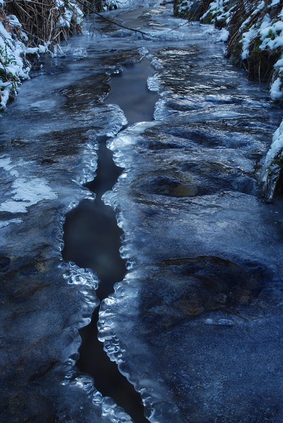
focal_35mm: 42
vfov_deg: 46.4
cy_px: 212
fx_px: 494
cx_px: 142
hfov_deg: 32.0
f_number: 22
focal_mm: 28
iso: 200
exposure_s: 5
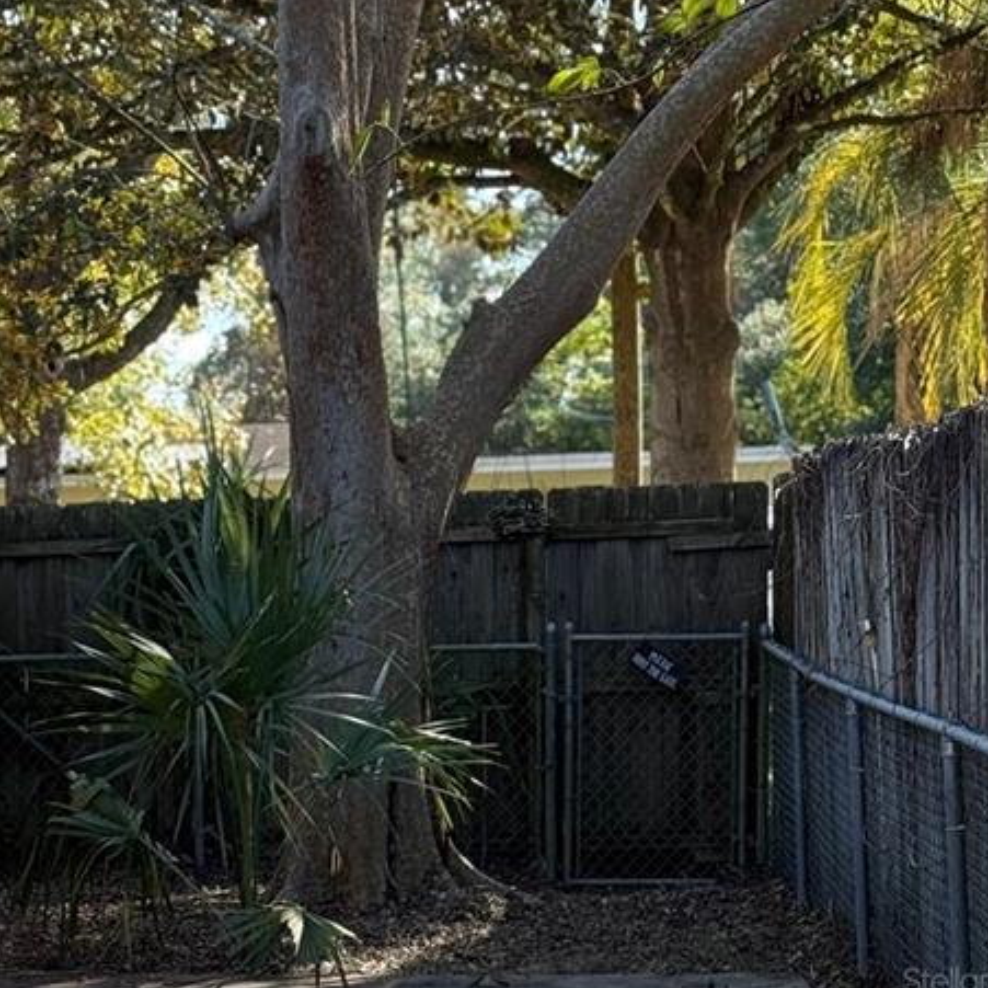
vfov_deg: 15.2
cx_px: 72
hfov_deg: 15.2
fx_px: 3649
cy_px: 979
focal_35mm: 113
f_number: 1.78
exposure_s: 1/794
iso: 64
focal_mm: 6.76
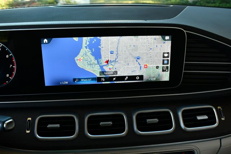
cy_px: 77
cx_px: 116
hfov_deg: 53.1
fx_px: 231
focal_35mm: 36
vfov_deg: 36.9
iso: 400
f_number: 4.5
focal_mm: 18
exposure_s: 1/250
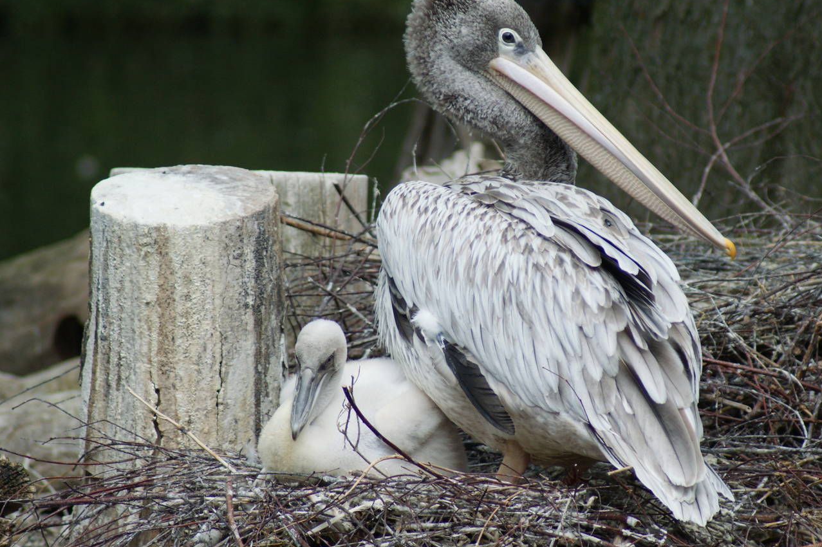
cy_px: 273
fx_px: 12871
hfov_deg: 3.7
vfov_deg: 2.4
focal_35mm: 564
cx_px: 463
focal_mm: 300
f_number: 5.6
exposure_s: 1/500
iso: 160
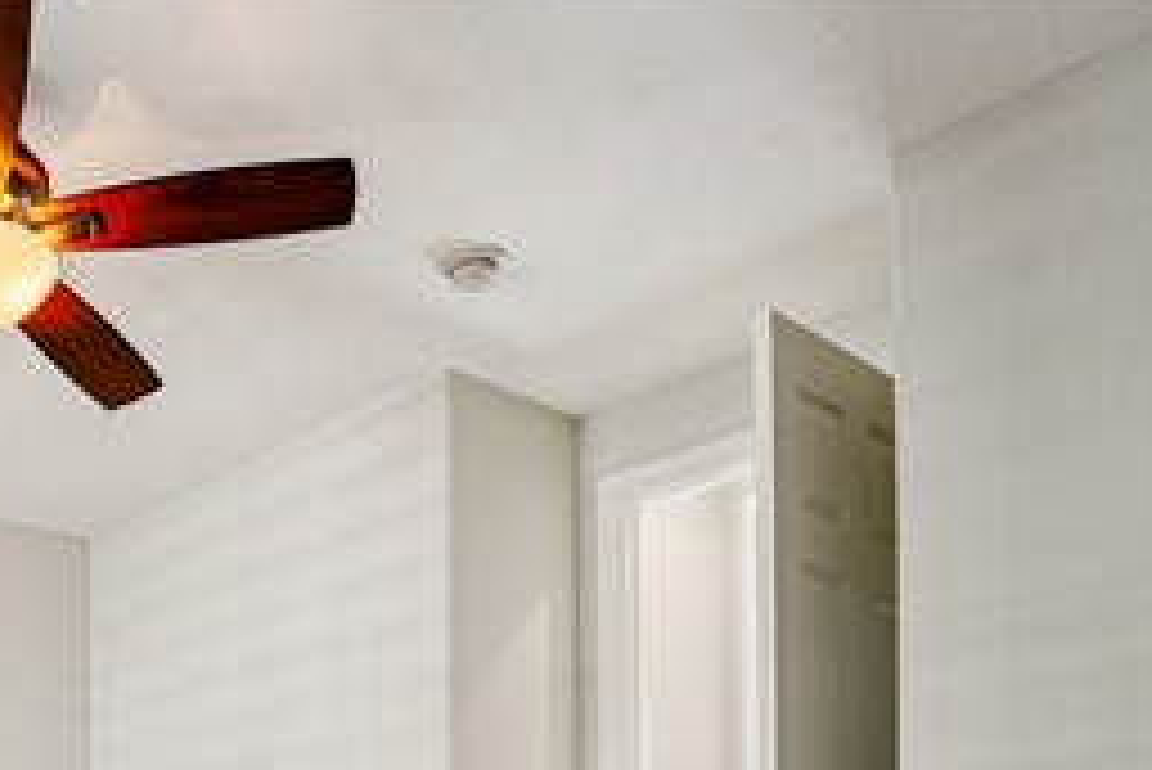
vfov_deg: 31.4
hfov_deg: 44.5
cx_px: -50
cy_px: 937
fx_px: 1121
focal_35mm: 35
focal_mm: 14
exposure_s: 1/60
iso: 400
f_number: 8
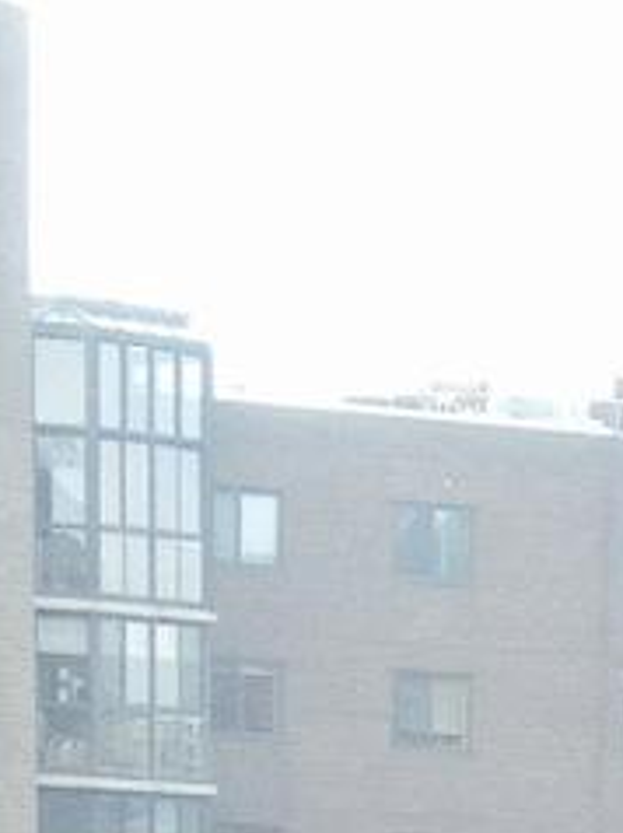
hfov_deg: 6.5
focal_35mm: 226
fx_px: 5433
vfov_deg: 7.5
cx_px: 721
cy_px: 2684
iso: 50
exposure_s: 1/164
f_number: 2.4
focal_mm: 4.28
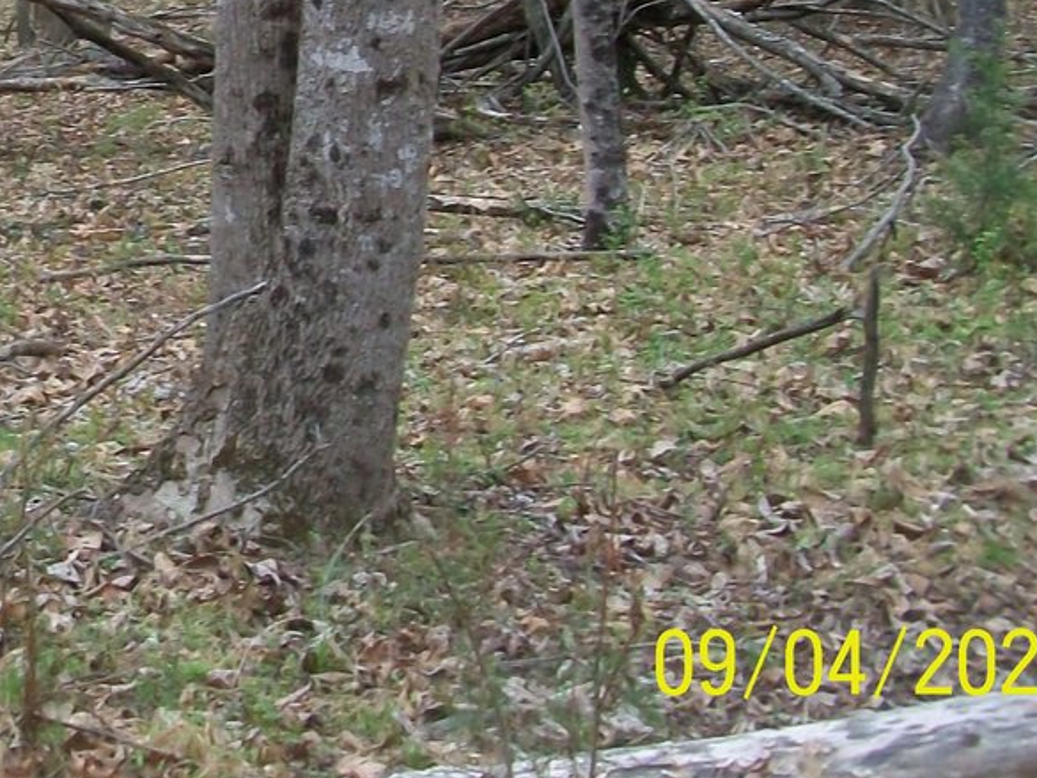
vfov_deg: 16.2
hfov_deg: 21.1
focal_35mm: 88
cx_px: -121
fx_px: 2637
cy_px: -118
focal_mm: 5.7
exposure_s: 1/80
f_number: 2.8
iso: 80
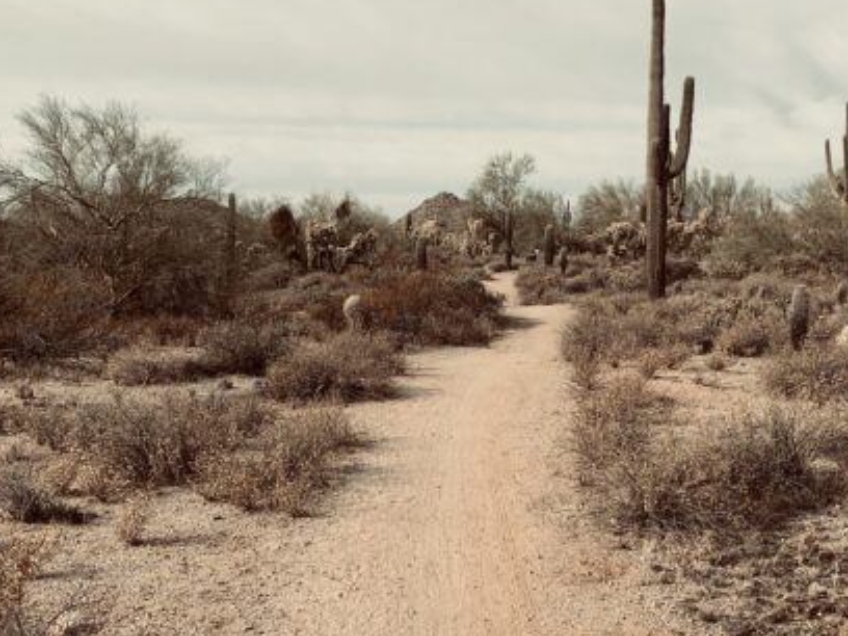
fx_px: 1200
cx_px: 407
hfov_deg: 38.9
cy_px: 308
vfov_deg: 29.7
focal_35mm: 49
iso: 25
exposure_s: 1/2833
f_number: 1.8
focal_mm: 4.25
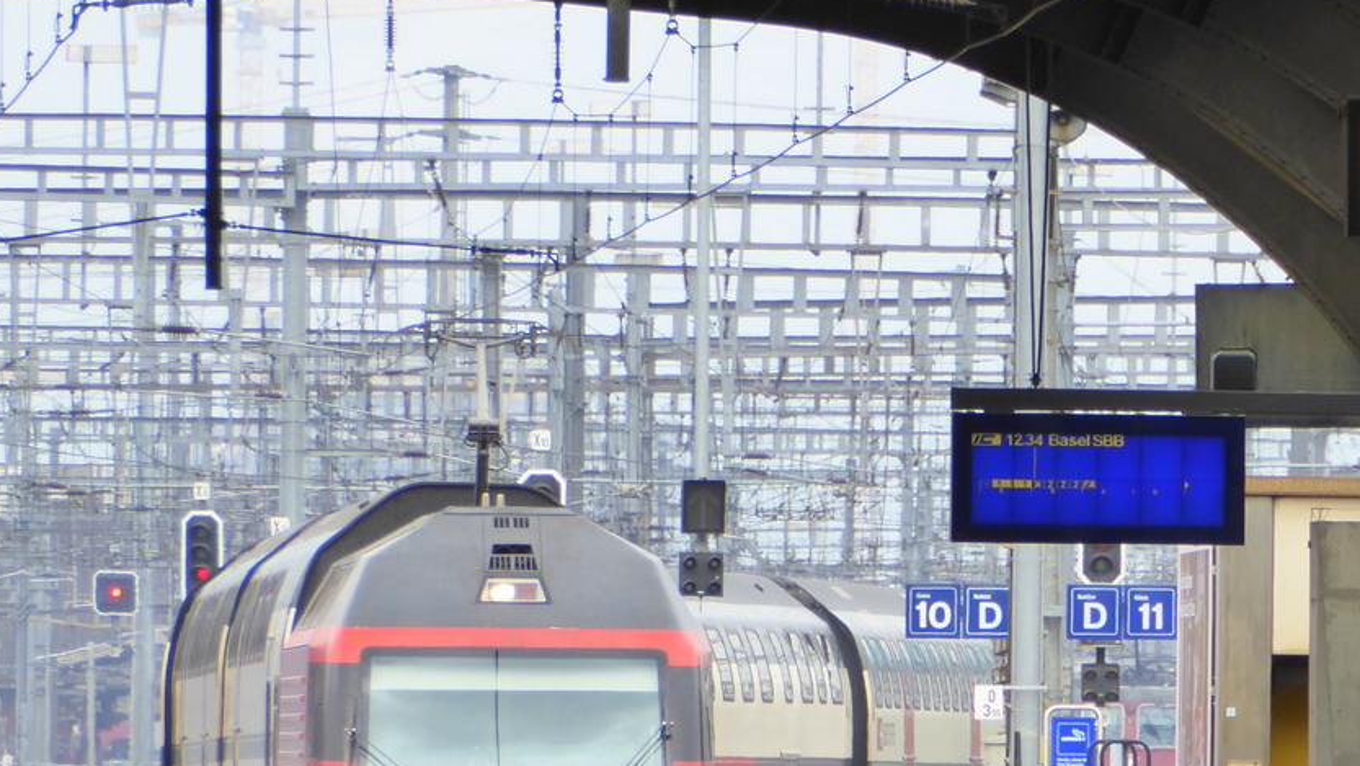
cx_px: 723
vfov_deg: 1.0
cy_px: 619
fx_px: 45268
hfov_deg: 1.7
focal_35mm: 1255
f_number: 6.4
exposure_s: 1/125
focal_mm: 129
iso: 250
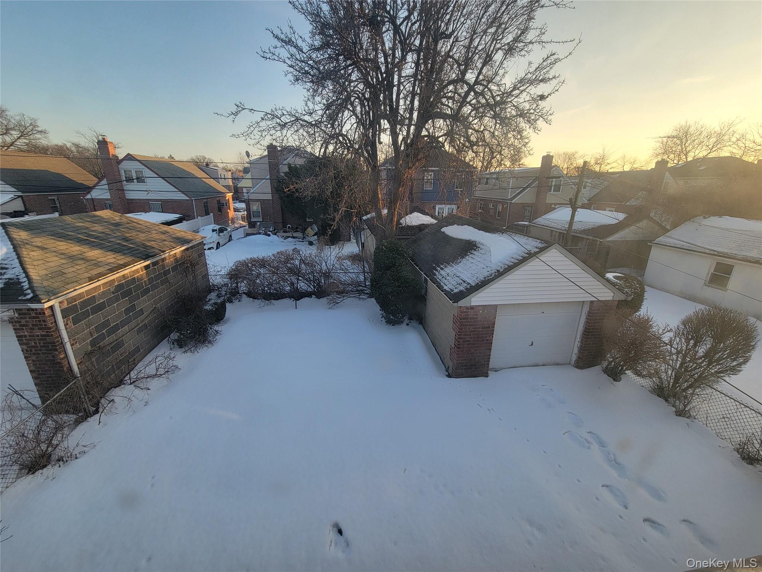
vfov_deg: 89.9
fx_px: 286
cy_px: 286
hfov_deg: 106.2
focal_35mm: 13
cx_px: 381
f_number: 2.2
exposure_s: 1/366
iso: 50
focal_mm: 2.2
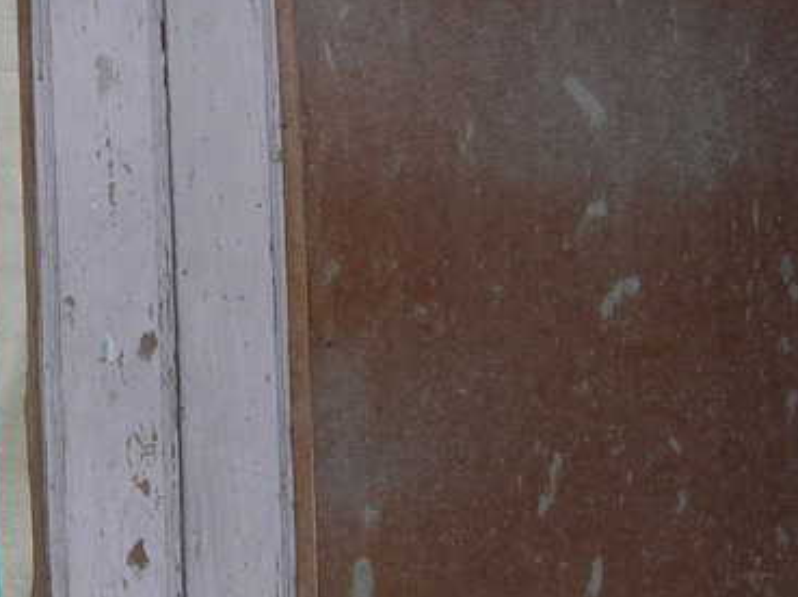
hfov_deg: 24.1
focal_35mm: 78
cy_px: 397
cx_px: 19
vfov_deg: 18.8
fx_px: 1796
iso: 50
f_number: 2.7
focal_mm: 6
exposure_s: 1/60.1
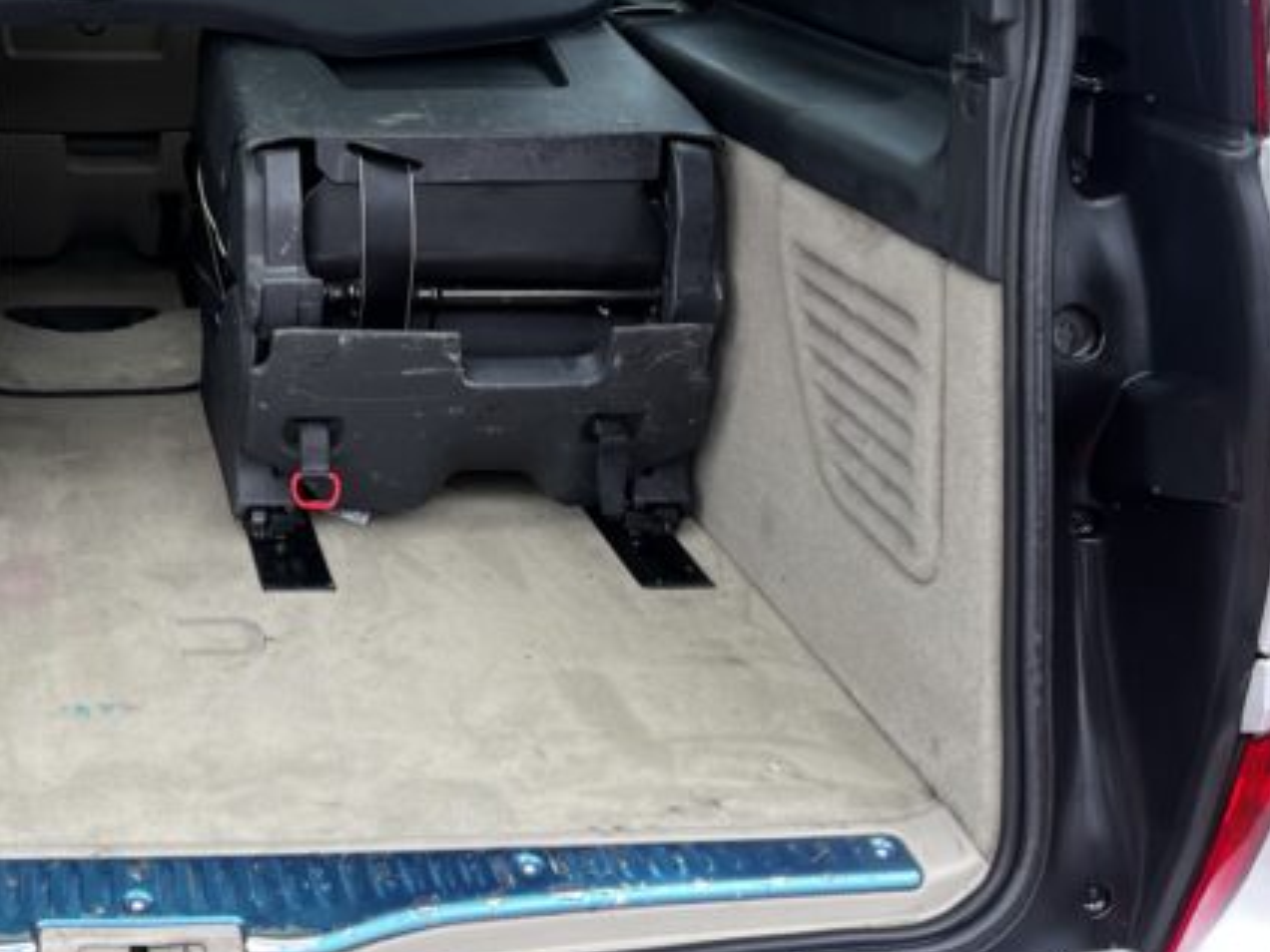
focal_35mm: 49
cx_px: 90
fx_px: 1798
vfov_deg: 28.5
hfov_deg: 36.1
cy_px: 96
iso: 50
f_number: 1.6
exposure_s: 1/122
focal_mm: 5.1
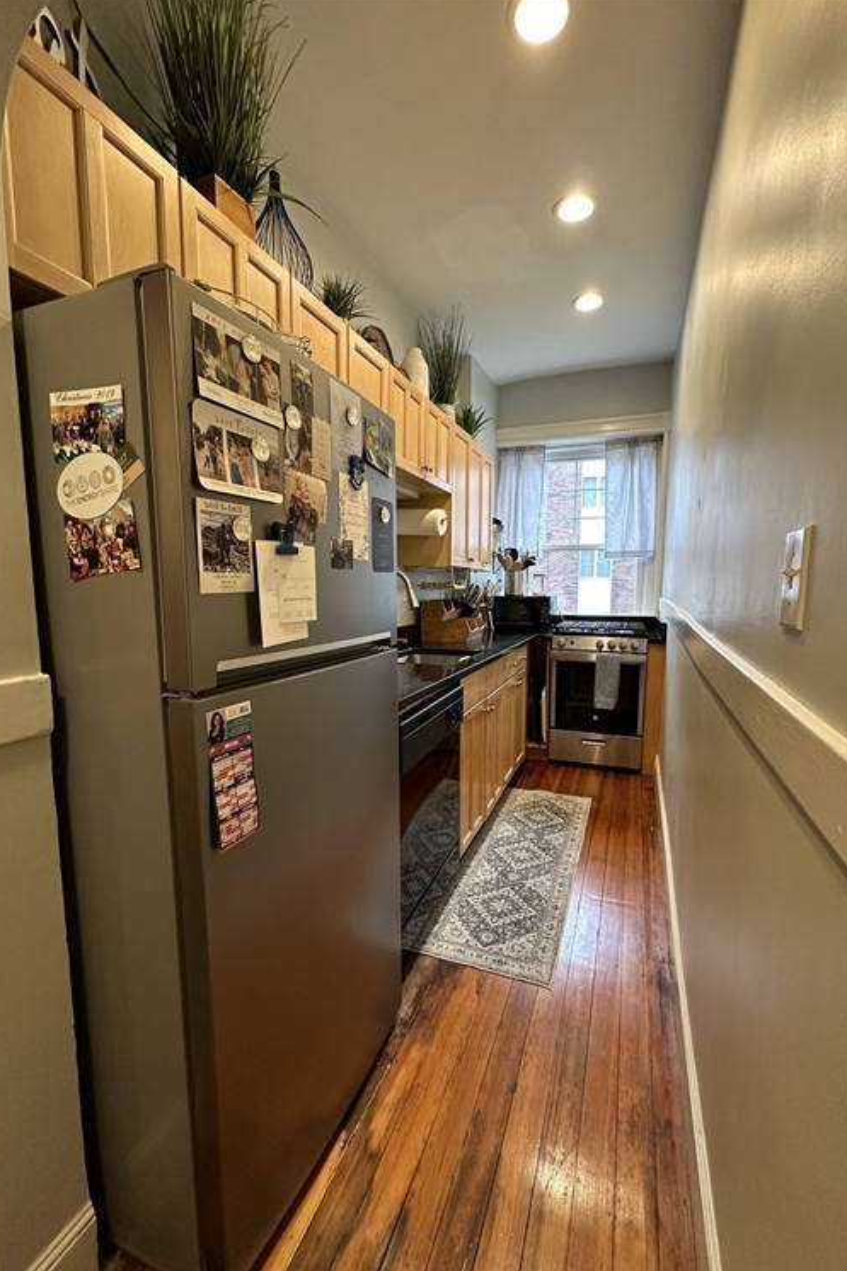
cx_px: 445
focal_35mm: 15
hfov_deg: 77.2
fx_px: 530
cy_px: 646
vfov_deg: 100.4
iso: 200
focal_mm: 2.22
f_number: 2.2
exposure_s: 1/60
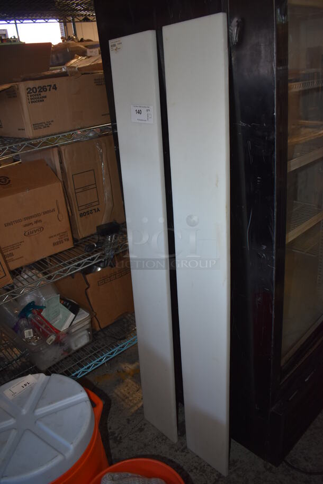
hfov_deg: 48.0
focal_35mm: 27
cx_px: 162
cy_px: 242
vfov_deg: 67.3
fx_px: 363
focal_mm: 18
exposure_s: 1/125
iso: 640
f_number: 3.5
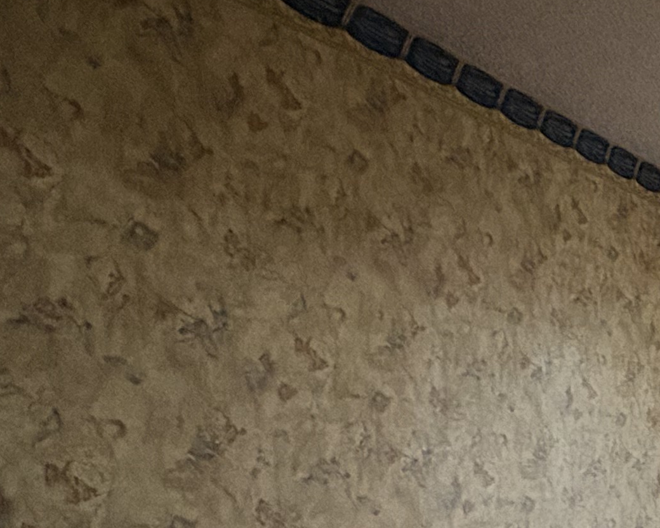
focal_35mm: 53
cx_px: 998
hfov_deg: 25.9
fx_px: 1035
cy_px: 656
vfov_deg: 25.3
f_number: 2.2
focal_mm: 2.22
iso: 500
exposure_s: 1/60
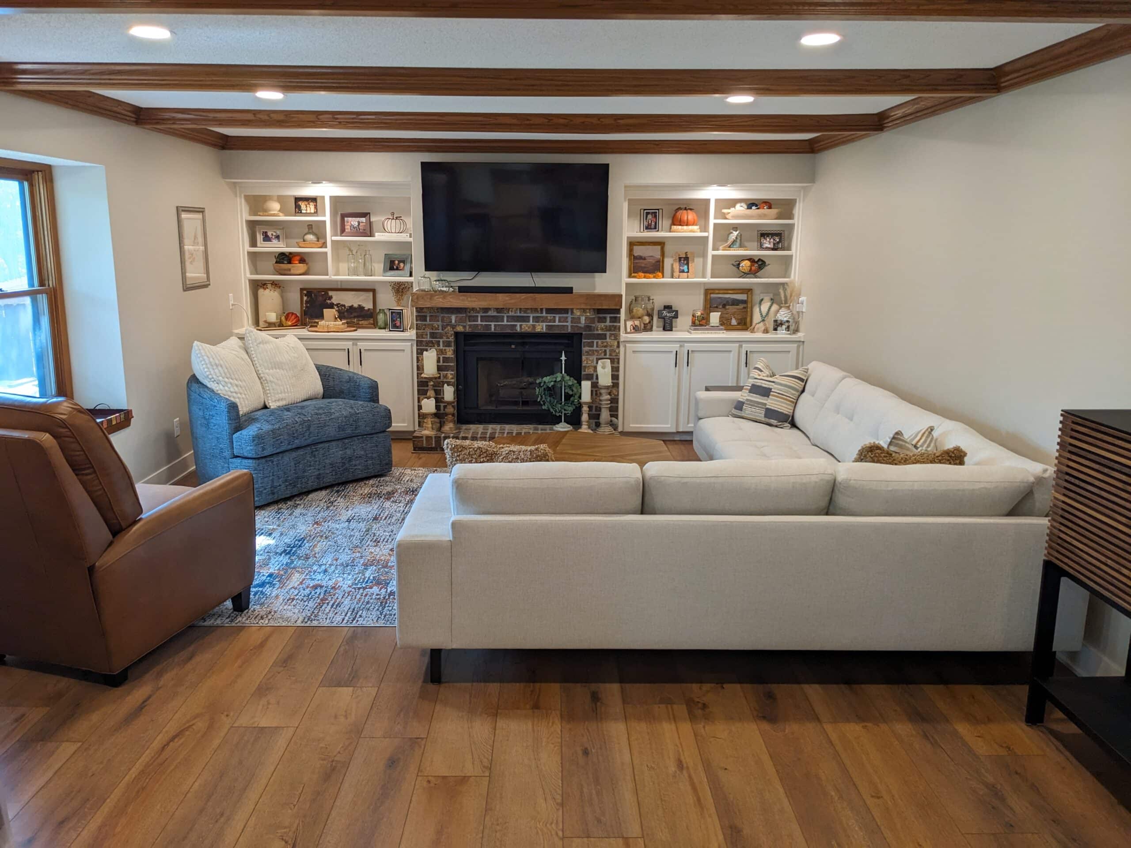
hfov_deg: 65.3
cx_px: 566
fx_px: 882
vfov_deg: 51.4
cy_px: 424
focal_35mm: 27
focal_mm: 4.38
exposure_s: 1/60
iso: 76
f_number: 1.73
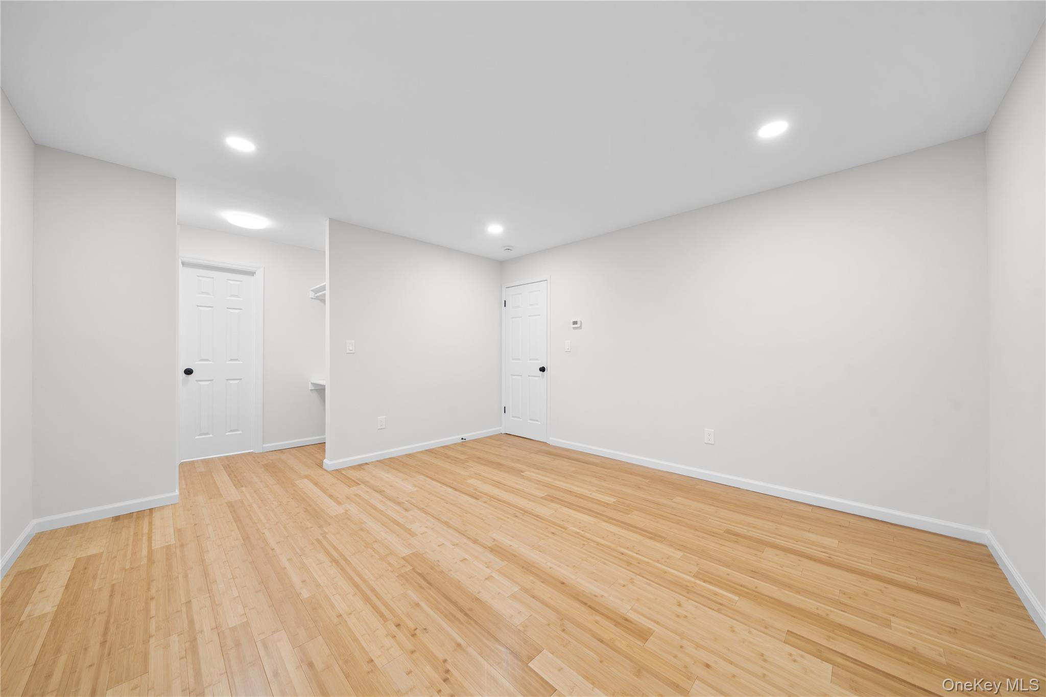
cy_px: 348
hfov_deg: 112.6
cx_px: 523
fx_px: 349
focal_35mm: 12
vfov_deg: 90.0
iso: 250
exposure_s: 1/2.5
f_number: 8
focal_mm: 12
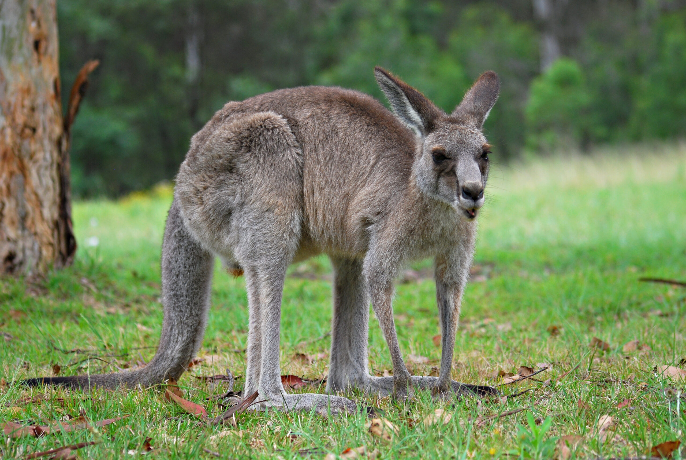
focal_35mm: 129
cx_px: 343
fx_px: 2461
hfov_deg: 15.9
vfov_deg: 10.7
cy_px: 230
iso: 200
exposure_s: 1/640
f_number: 4
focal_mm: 86
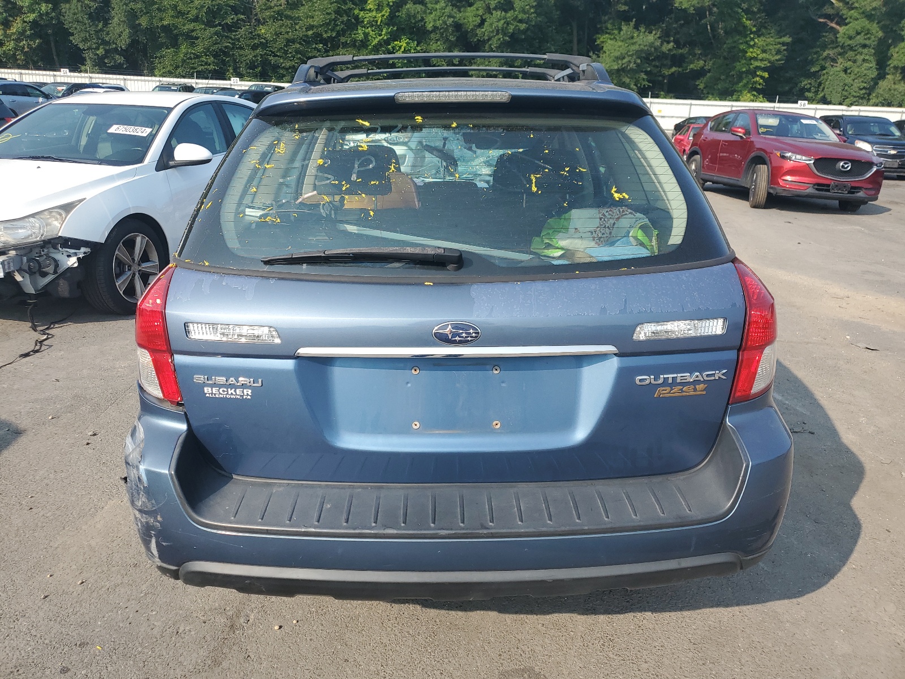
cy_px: 340
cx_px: 452
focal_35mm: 26
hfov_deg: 67.3
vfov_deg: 53.1
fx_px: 680
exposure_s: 1/1667
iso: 50
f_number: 1.5
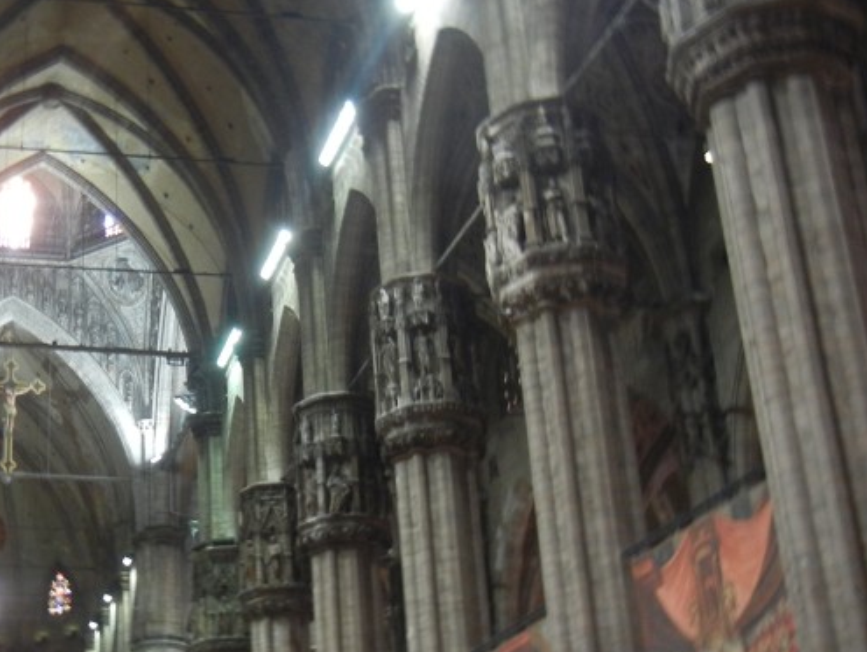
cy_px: 400
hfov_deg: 29.8
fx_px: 1554
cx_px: 79
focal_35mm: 62
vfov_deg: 23.6
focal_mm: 5.4
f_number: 3.5
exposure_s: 1/2.6
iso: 200
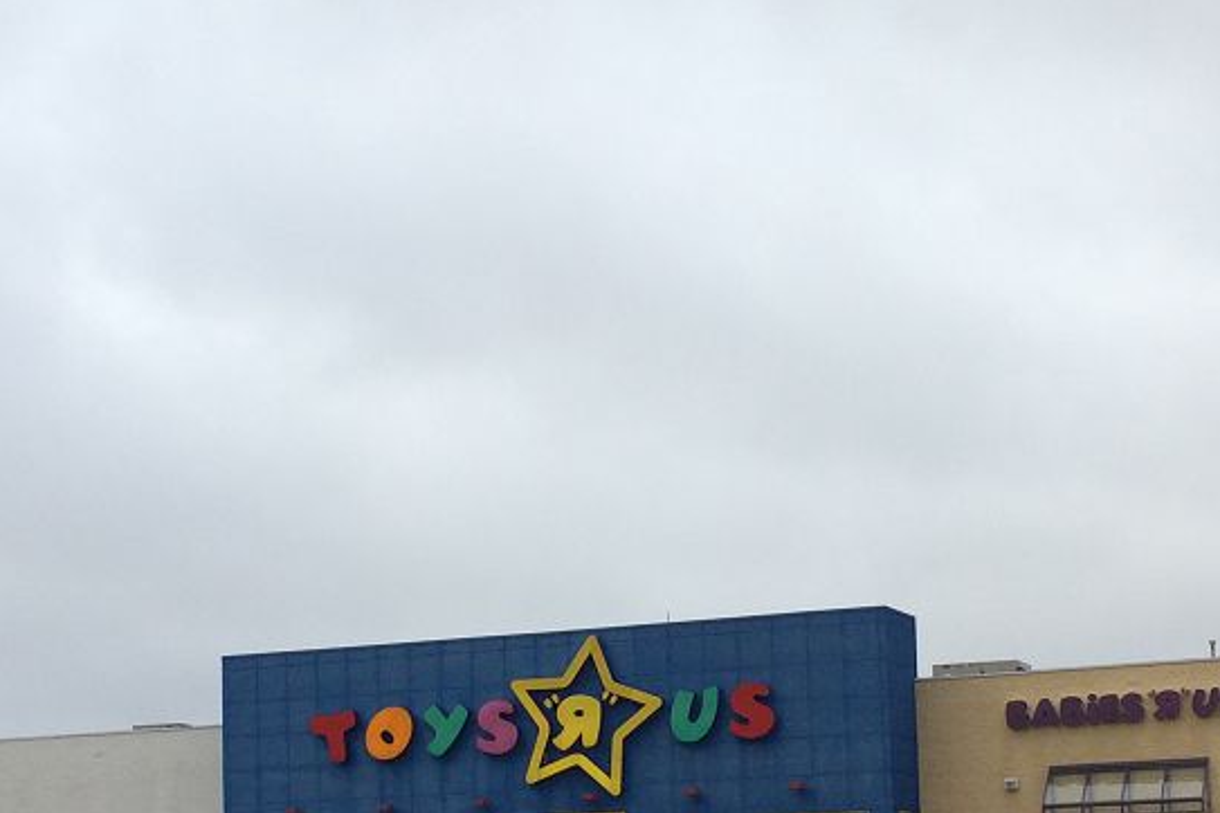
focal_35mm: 75
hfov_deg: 27.0
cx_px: 638
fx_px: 2541
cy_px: 657
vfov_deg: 18.0
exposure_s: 1/1026
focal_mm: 4.12
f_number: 2.2
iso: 32
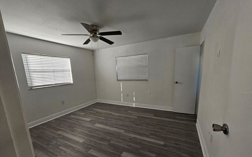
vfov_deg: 77.9
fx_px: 96
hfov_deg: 105.3
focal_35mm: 14
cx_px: 127
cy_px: 92
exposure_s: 1/207
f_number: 2.2
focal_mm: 2.2
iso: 160
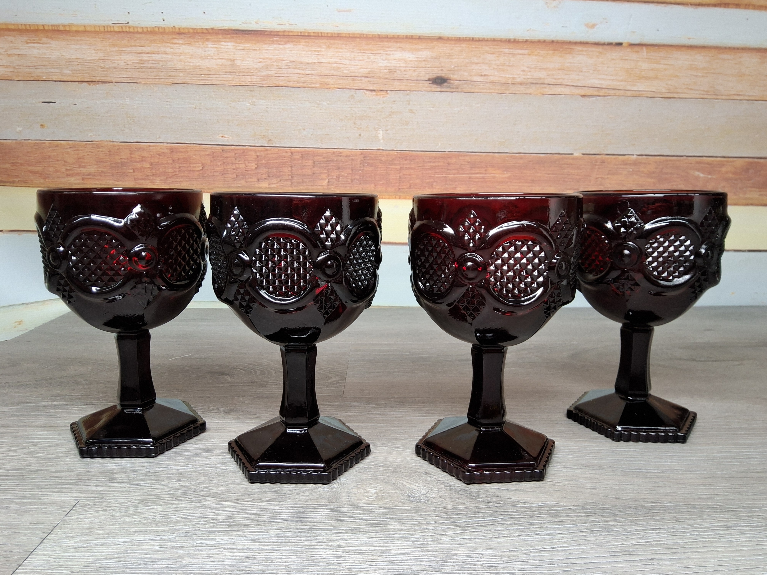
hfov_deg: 69.4
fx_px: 554
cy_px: 288
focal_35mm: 25
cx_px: 384
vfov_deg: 54.9
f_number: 2
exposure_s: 1/60.2
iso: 160
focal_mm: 3.08
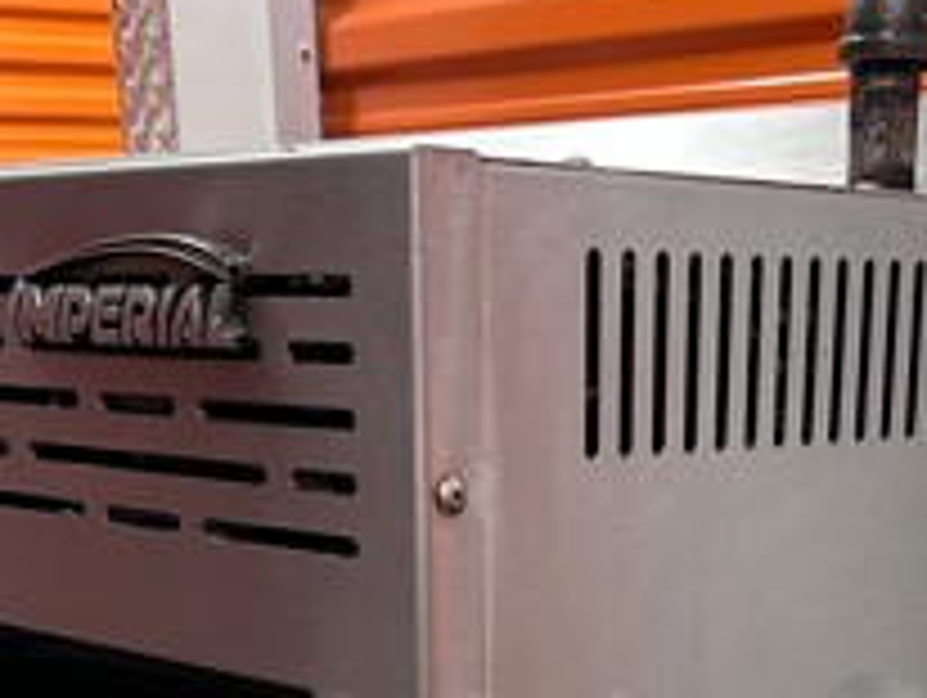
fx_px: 1904
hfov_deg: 27.2
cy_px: 901
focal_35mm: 71
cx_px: 616
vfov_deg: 19.2
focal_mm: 6.86
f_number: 1.78
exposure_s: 1/60
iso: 320
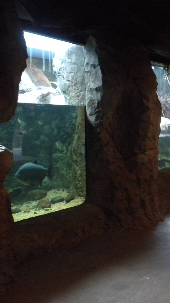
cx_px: 158
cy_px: 152
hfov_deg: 21.6
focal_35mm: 54
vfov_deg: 38.5
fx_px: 433
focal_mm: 6.6
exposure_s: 1/21.5
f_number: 3.5
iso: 400
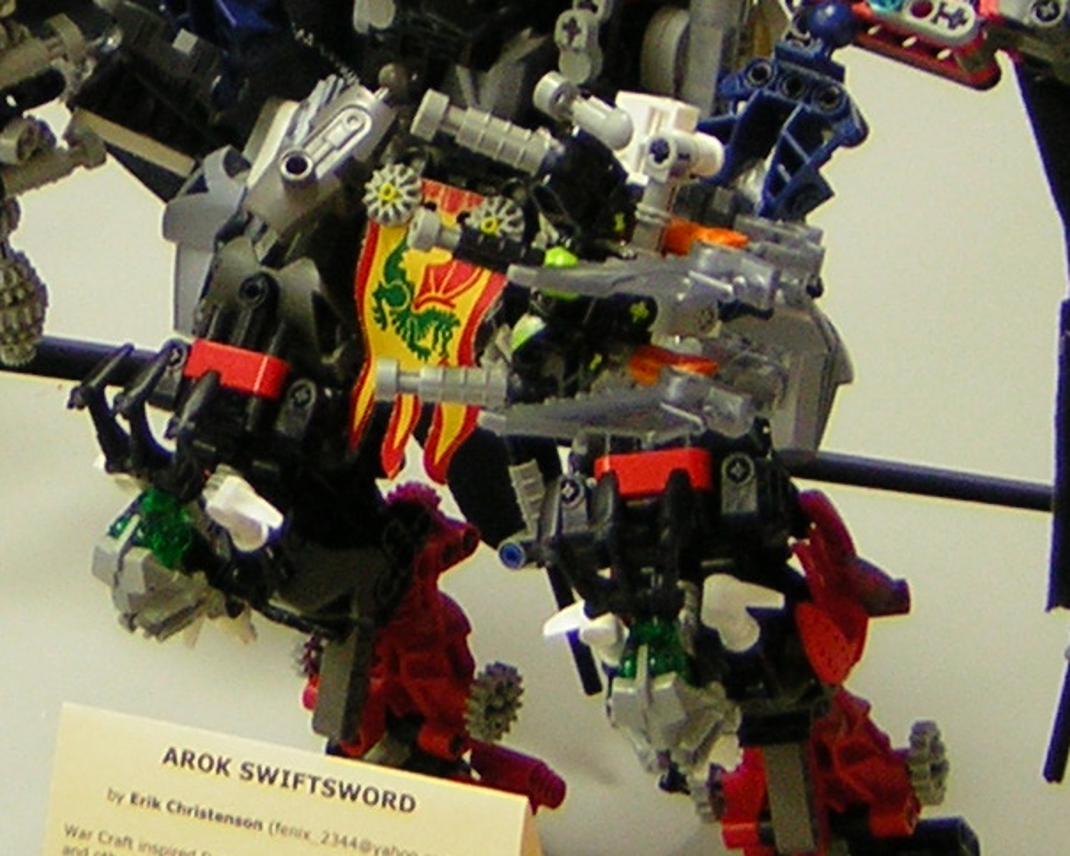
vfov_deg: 8.1
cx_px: 226
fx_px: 6049
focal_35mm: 191
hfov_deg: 10.1
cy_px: 9
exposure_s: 1/5.9
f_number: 3.8
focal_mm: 9.6
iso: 79
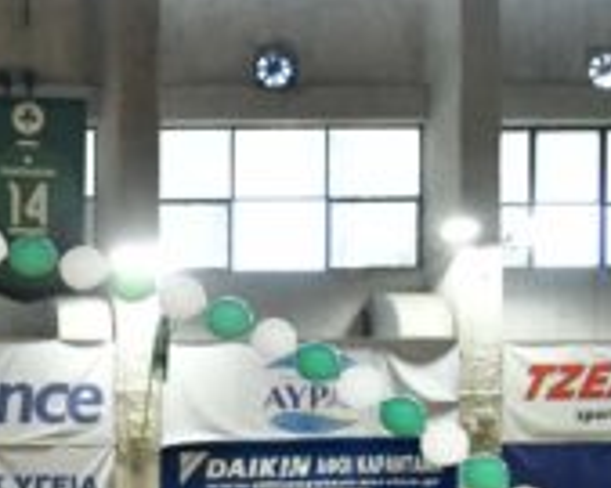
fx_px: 1084
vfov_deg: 21.5
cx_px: -177
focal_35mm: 60
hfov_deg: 26.7
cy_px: 719
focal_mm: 12
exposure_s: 1/250
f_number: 4
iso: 2000
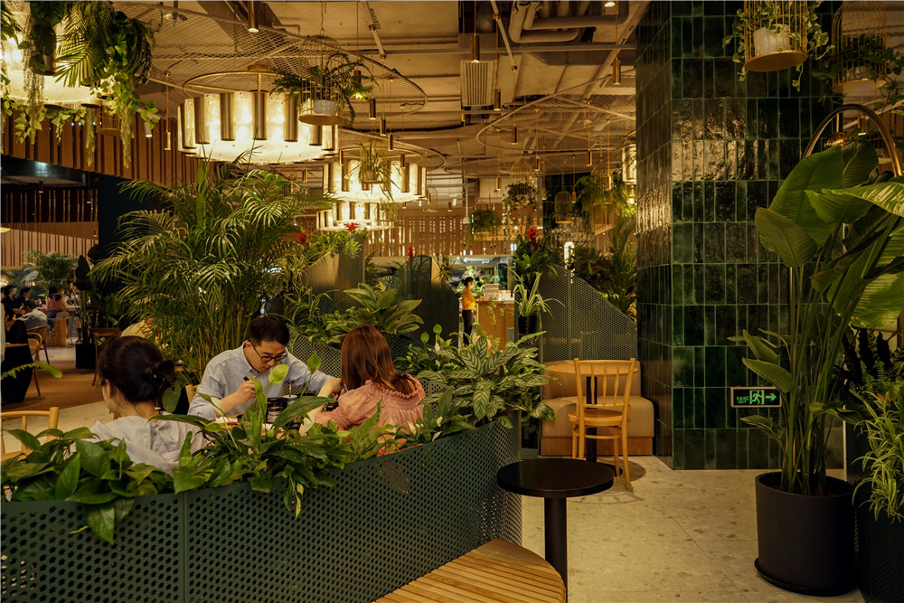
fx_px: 653
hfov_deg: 69.4
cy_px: 302
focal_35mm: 26
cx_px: 452
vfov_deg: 49.6
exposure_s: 1/60
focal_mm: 26
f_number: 5.6
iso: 1000
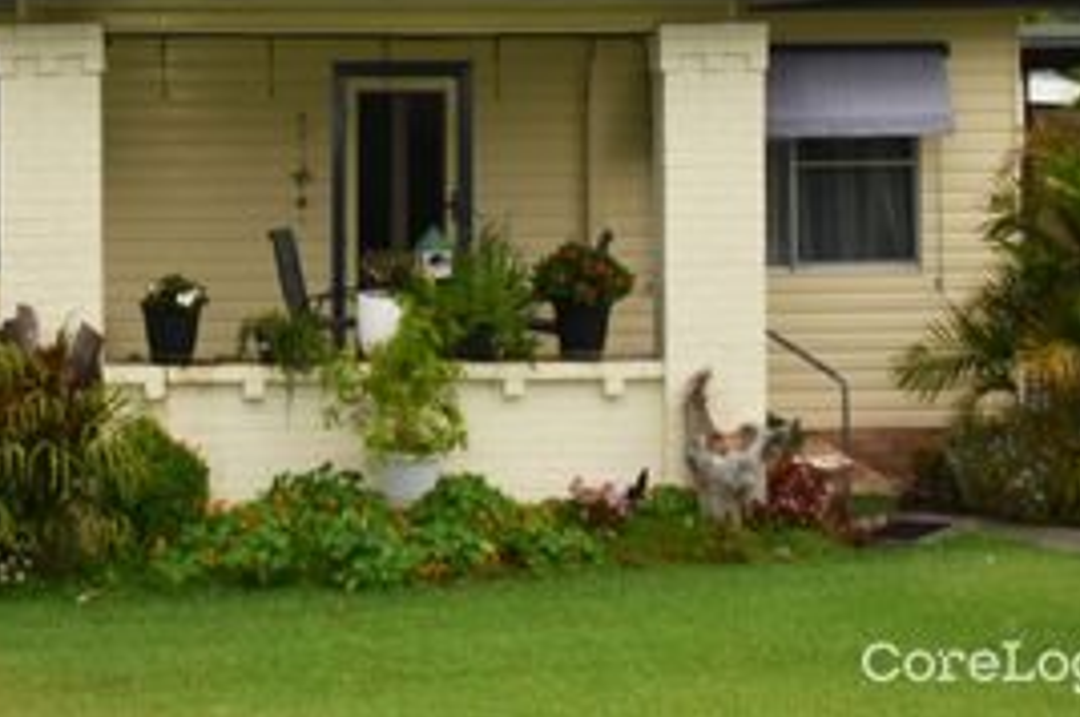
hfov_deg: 30.0
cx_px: 254
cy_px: 99
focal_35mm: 66
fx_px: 1974
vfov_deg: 20.3
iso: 100
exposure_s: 1/250
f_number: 5.6
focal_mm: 25
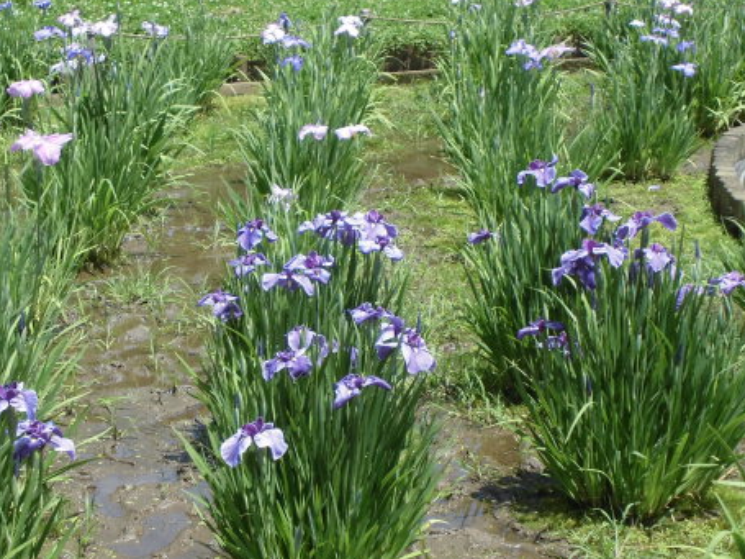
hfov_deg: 21.7
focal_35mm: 90
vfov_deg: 16.4
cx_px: 300
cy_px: 293
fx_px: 1936
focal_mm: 11.5
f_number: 5.6
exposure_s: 1/200
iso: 100
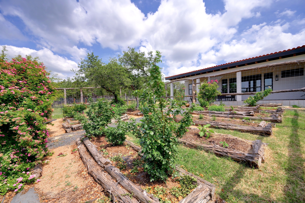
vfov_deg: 81.1
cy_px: 102
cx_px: 152
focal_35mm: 14
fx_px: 119
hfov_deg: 104.3
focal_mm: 14
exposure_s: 1/3200
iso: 2000
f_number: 6.3
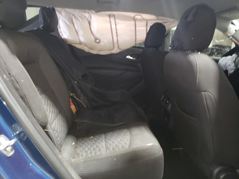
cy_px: 90
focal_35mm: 26
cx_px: 120
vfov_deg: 53.1
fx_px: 180
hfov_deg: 67.3
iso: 382
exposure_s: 1/24
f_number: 1.5
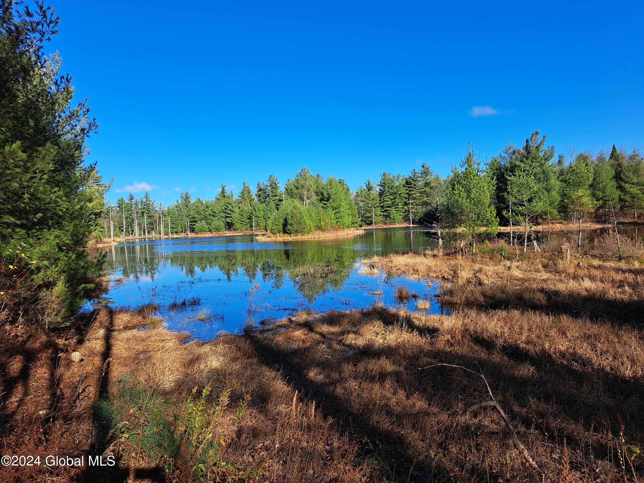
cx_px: 322
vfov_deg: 56.8
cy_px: 242
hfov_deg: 71.6
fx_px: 446
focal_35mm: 24
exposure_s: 1/1517
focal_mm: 5.23
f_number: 1.8
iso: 50
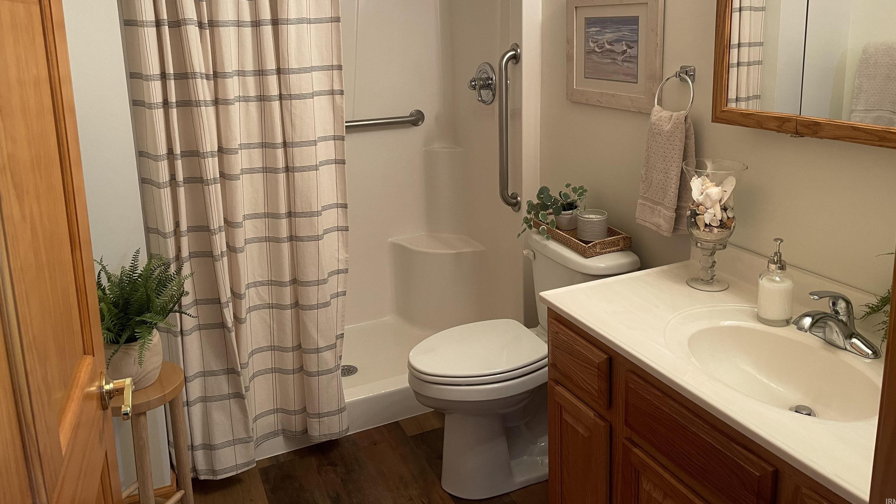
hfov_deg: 66.1
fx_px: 689
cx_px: 450
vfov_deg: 39.6
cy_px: 164
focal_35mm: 29
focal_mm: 4.2
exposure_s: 1/60
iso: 100
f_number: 1.6
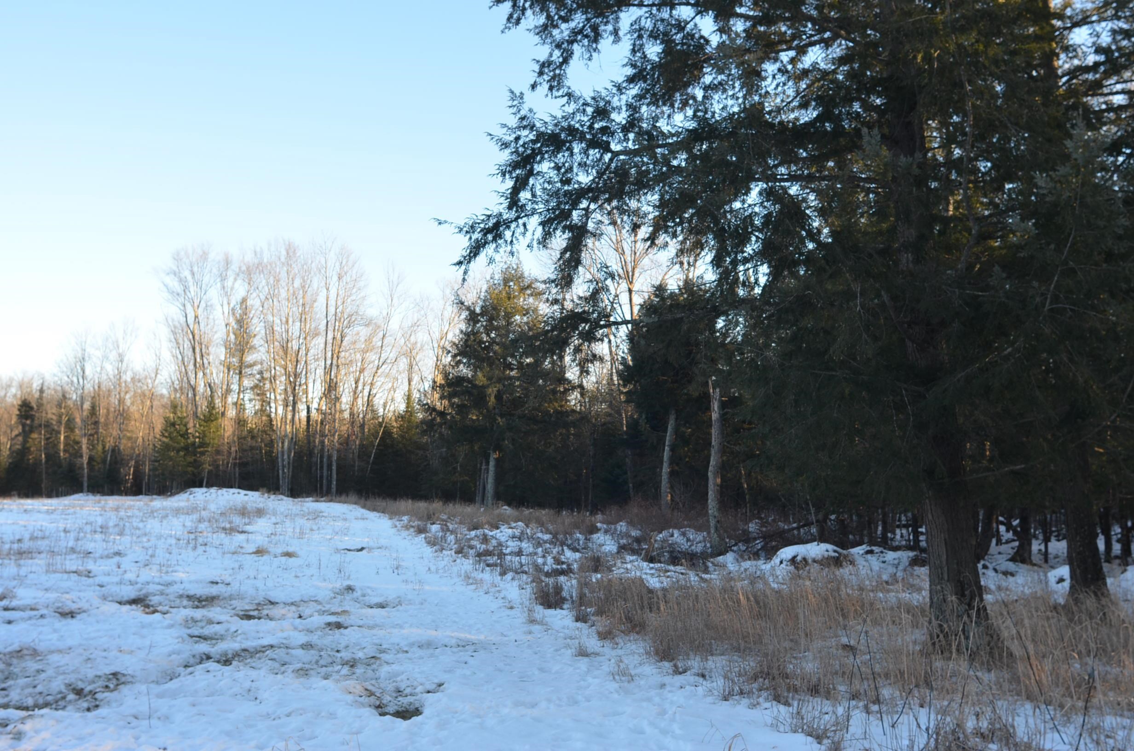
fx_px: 943
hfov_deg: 62.0
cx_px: 567
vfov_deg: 43.4
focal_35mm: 30
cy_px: 376
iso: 200
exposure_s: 1/160
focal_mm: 20
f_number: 6.3
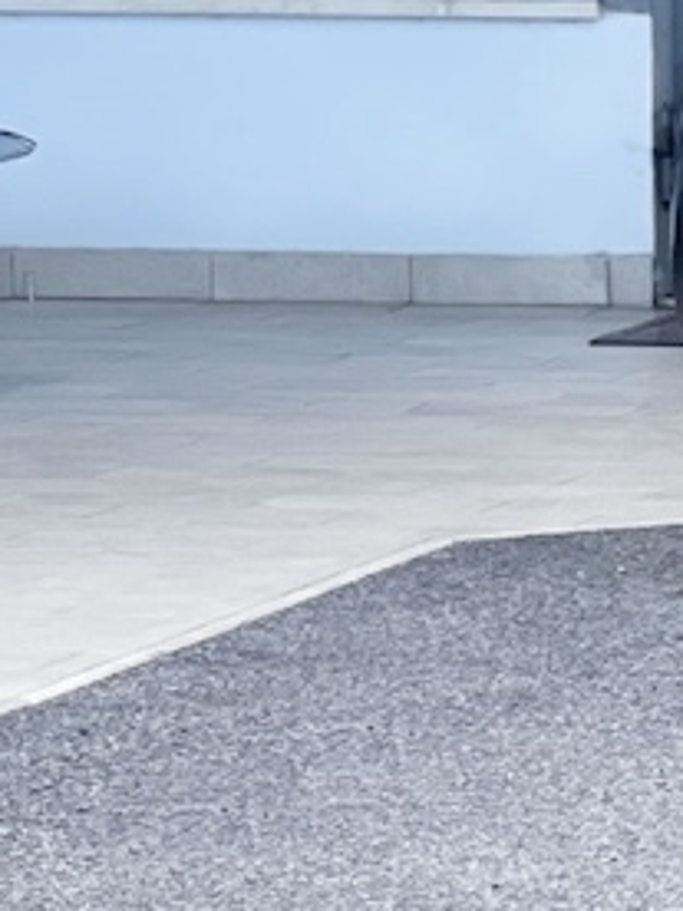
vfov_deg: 6.8
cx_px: 2047
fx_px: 7603
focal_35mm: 289
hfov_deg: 4.9
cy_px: 45
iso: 32
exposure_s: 1/320
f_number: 2.2
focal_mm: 7.5
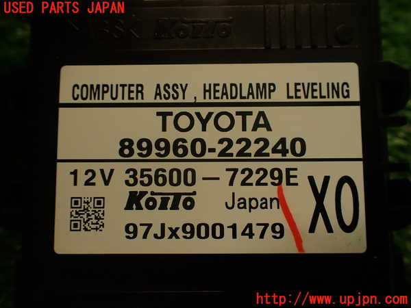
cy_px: 154
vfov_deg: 44.2
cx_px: 206
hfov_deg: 56.8
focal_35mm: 32
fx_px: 380
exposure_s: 1/60
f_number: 2.4
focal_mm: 5.79
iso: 160
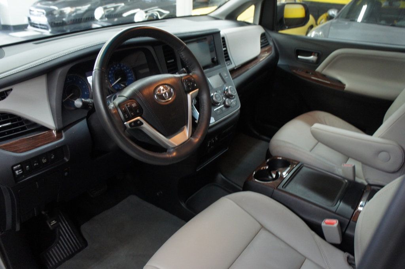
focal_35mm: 27
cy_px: 134
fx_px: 303
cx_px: 202
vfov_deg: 47.9
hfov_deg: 67.4
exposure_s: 1/30
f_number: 3.5
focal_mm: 18
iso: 1000
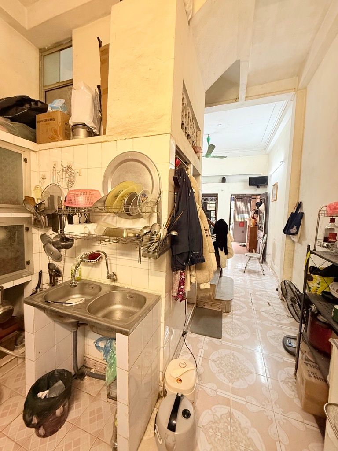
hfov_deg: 85.7
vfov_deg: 102.1
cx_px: 169
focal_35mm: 14
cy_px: 226
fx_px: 182
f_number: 2.2
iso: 320
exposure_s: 1/50
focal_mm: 2.22
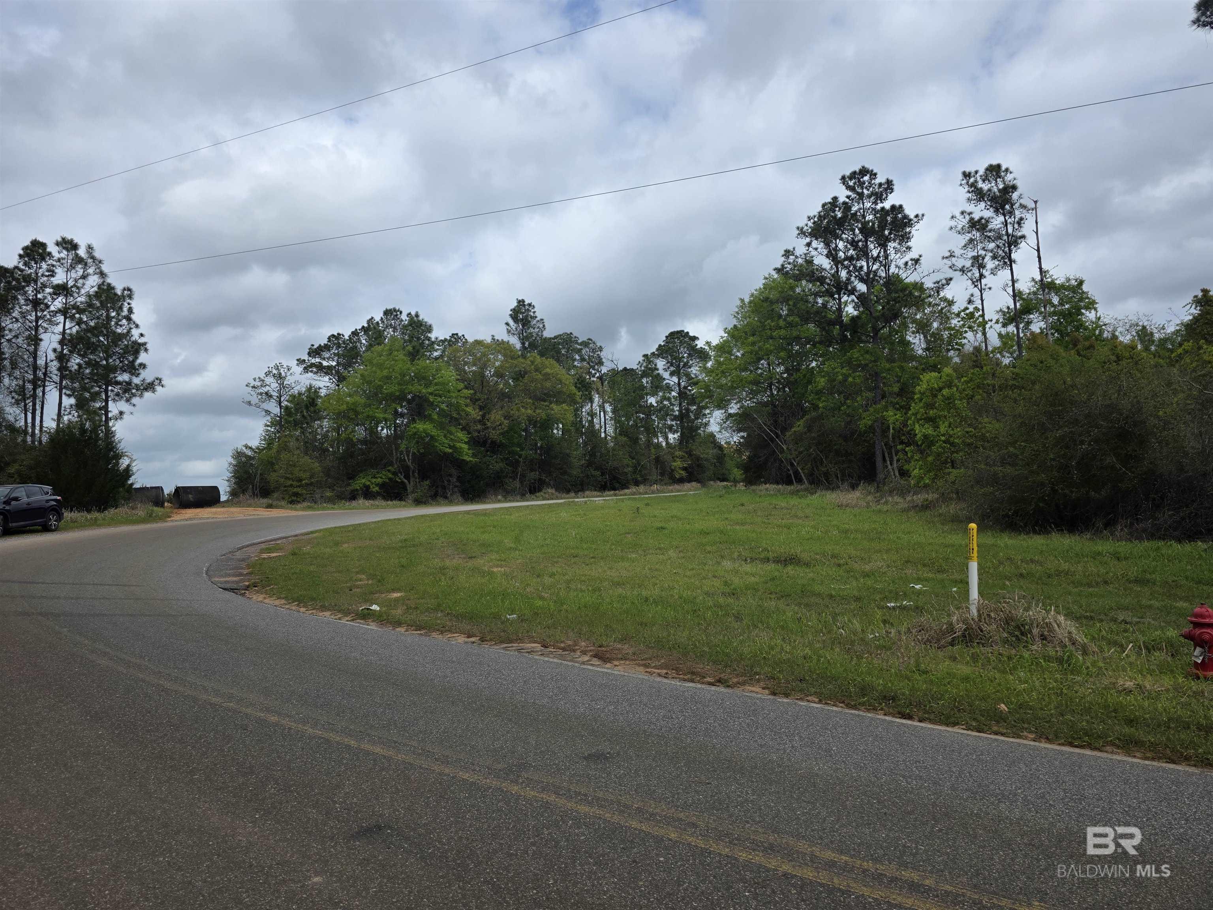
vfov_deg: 58.9
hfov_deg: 73.9
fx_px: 806
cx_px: 606
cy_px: 455
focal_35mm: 23
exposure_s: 1/7626
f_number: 1.7
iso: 80
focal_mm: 6.3
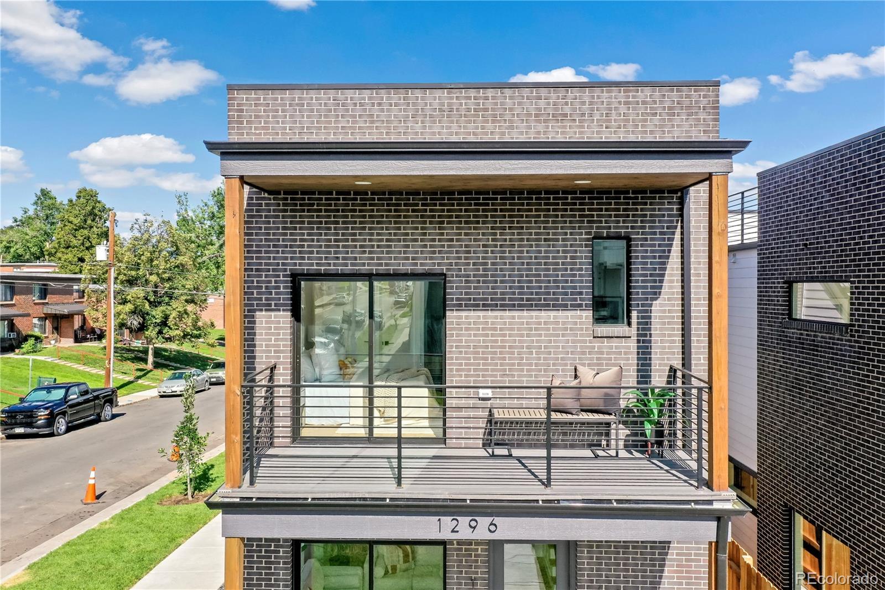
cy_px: 295
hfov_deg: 65.5
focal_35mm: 28
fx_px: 688
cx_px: 442
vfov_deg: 46.4
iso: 100
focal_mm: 10.26
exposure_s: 1/400
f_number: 5.6
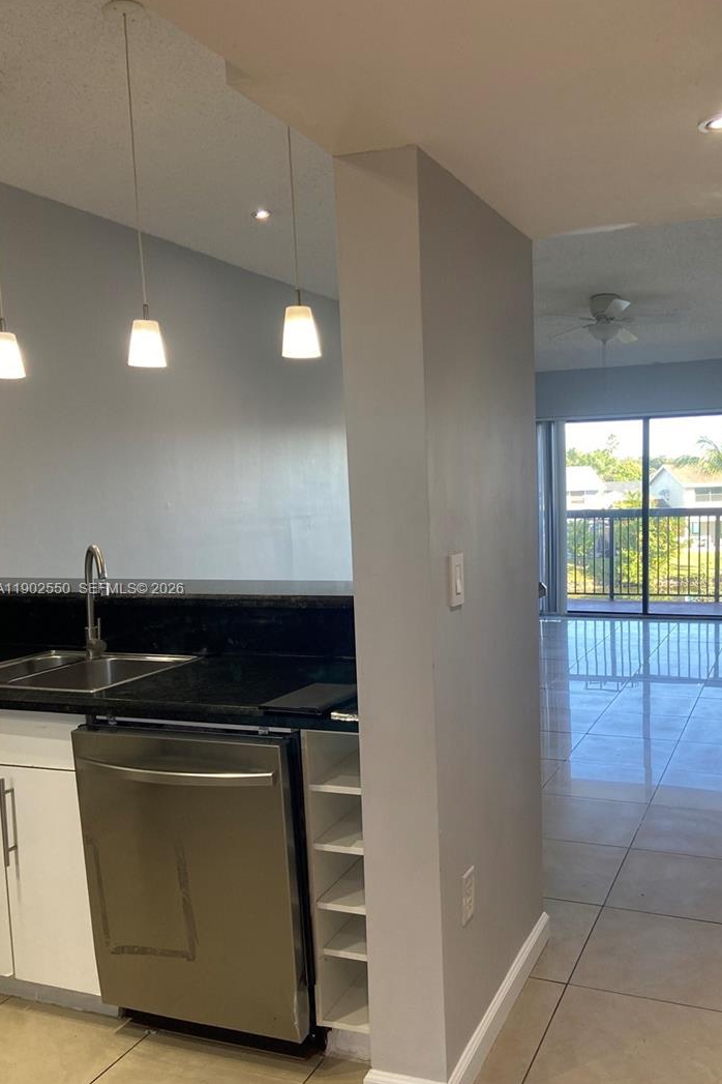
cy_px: 590
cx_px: 458
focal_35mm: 31
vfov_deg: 60.2
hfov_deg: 42.0
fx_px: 933
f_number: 1.8
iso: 125
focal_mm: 4.25
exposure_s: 1/120
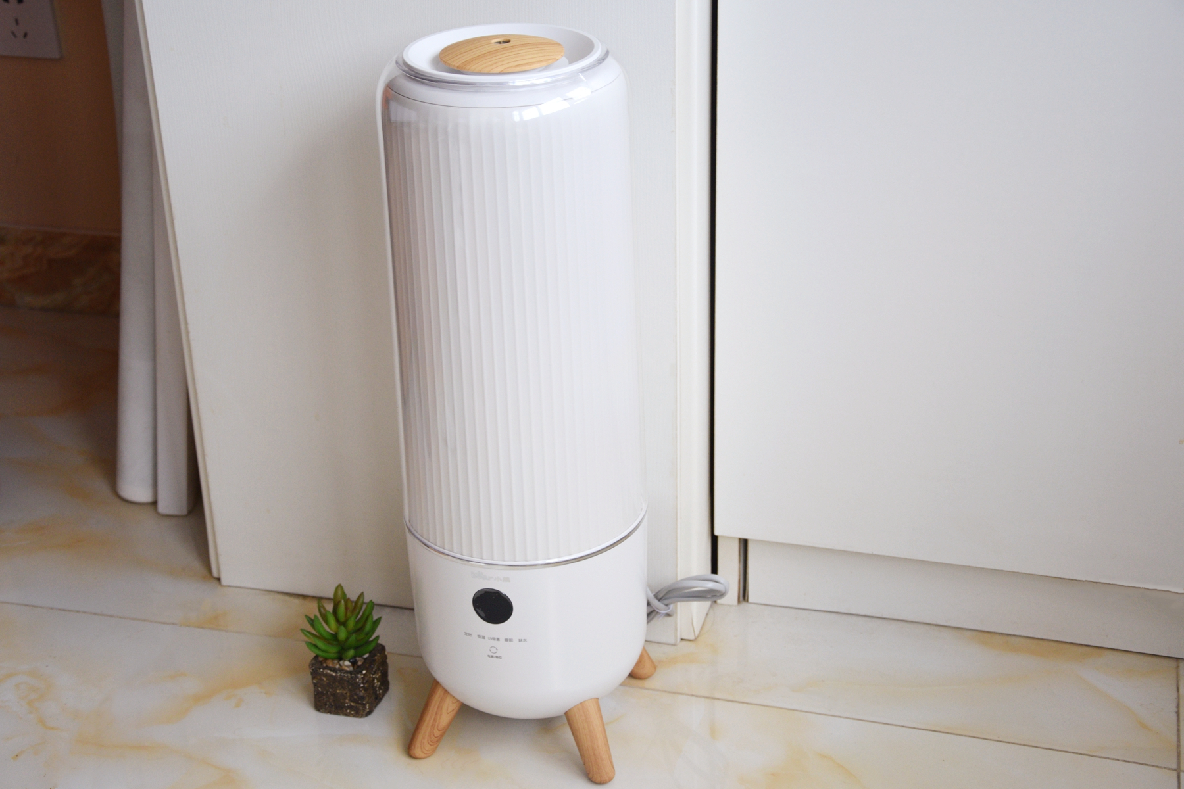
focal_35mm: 57
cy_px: 394
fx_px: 1875
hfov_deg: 35.1
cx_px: 592
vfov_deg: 23.8
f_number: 5
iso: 400
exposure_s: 1/100
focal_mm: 38
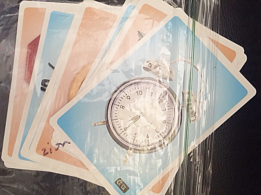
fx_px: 219
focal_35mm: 29
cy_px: 98
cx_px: 130
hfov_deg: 61.7
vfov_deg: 48.2
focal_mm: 4.15
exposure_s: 1/4
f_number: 2.2
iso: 100
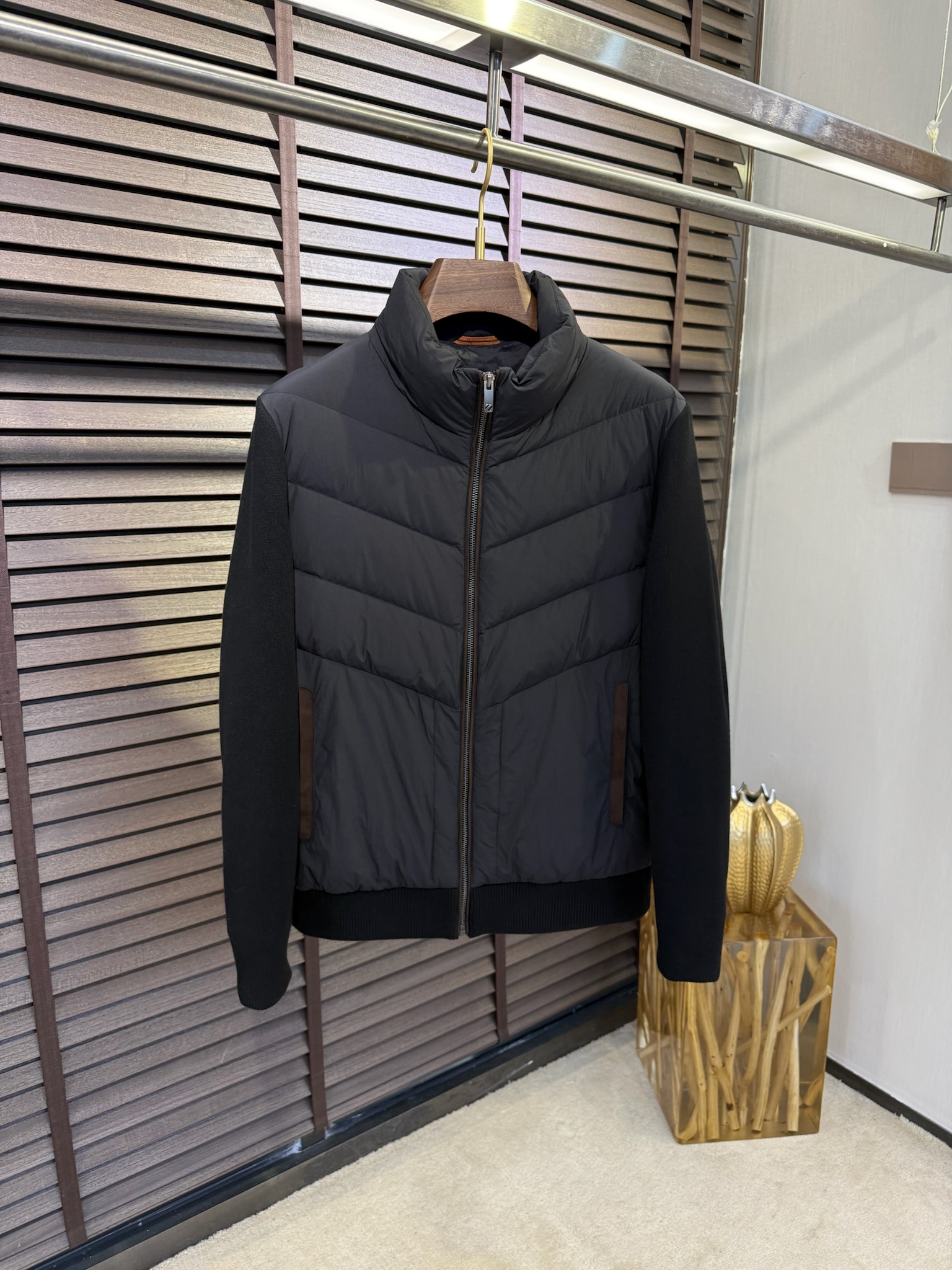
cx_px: 476
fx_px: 880
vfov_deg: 71.6
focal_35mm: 24
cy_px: 635
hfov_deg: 56.8
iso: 160
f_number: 1.78
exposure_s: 1/121
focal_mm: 6.76
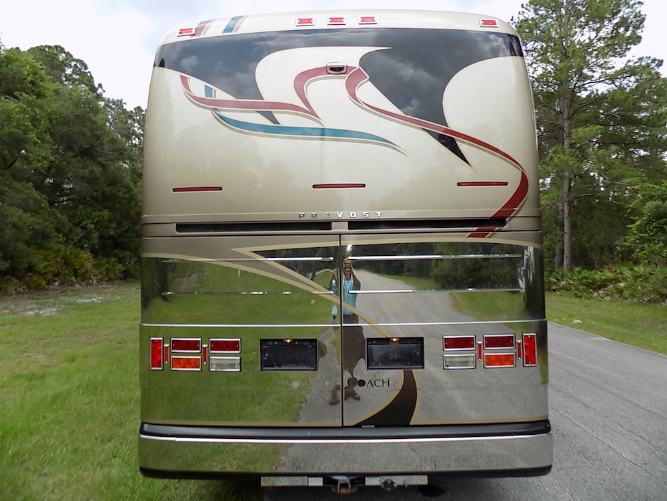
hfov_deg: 73.9
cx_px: 334
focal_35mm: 23
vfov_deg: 58.9
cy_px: 250
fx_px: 443
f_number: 3.1
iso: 80
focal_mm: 4
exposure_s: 1/320
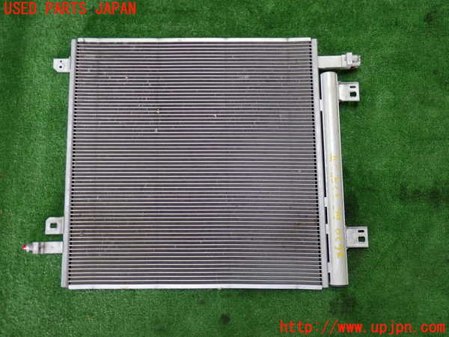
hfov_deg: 51.4
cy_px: 168
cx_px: 224
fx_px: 467
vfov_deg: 39.7
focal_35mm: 36
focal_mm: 6.37
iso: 250
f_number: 2.5
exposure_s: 1/40
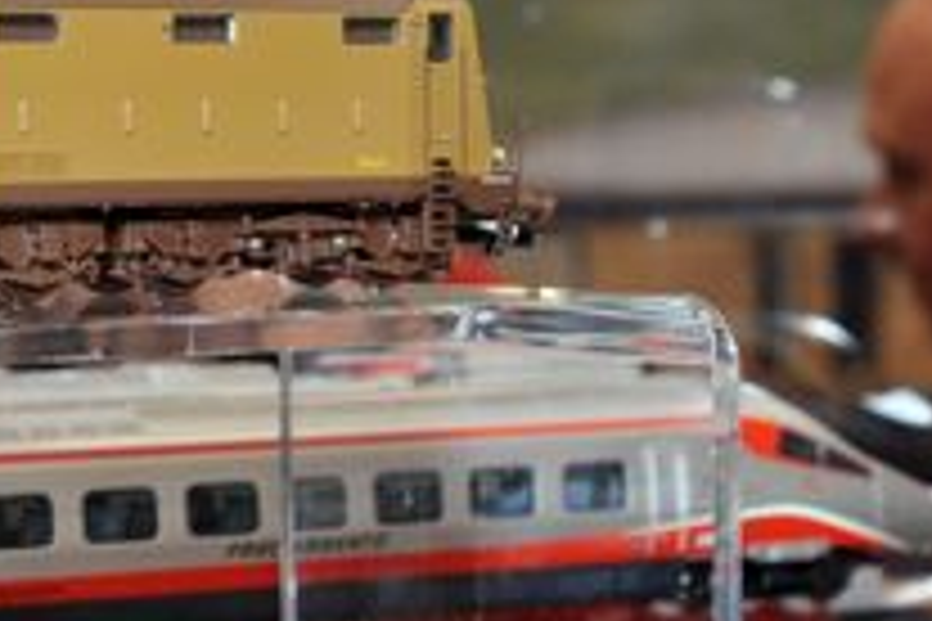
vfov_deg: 10.2
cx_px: -198
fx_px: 3495
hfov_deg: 14.7
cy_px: 248
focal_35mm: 135
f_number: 8
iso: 800
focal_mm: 35
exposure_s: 1/80
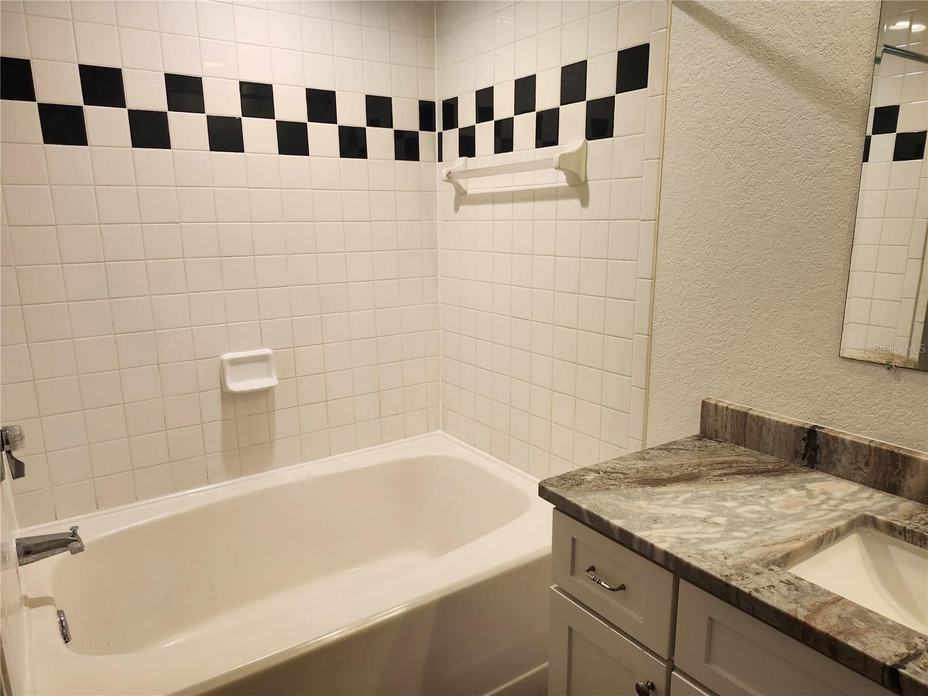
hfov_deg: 73.9
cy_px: 348
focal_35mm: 23
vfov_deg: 58.9
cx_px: 464
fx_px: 617
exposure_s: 1/120
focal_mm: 5.54
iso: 200
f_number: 1.8
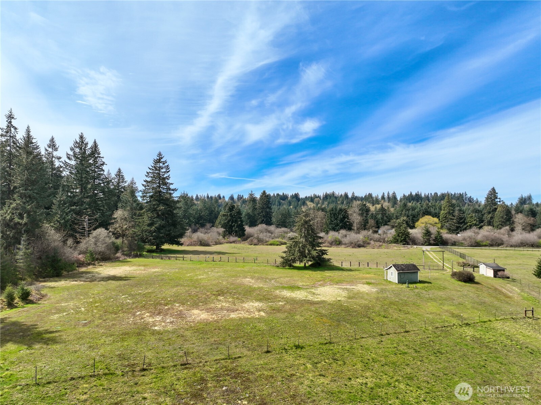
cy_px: 202
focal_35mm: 24
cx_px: 270
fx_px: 375
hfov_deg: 71.6
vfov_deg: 56.8
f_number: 2.8
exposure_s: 1/1600
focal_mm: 12.29
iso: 170
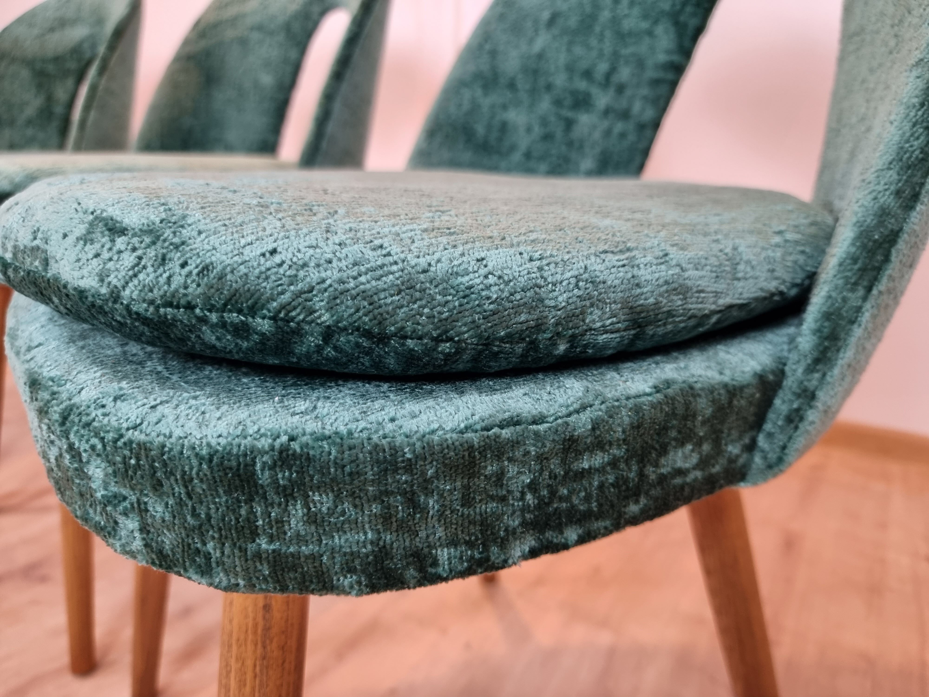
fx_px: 644
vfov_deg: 56.8
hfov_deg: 71.6
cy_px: 348
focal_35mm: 24
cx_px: 464
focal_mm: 6.7
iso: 200
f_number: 1.8
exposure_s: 1/50
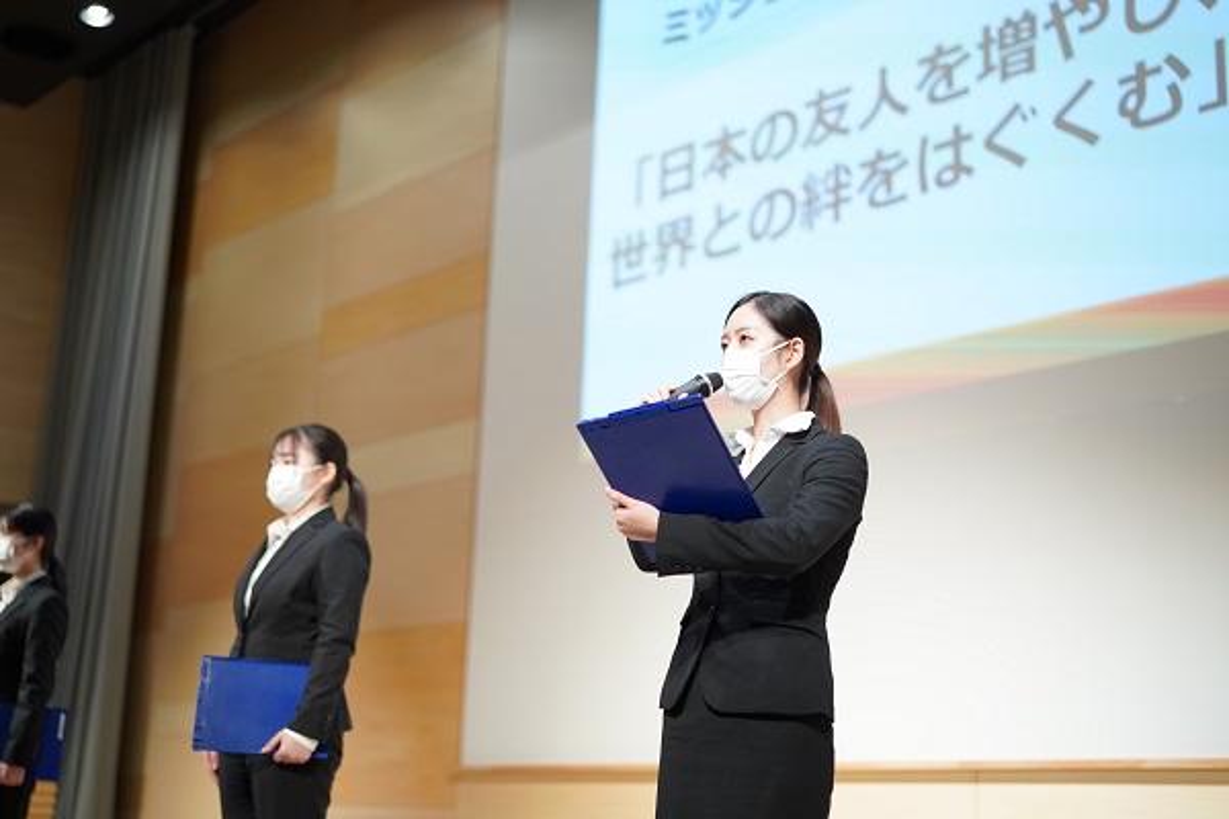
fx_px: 1707
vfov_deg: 27.0
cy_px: 410
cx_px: 614
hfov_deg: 39.6
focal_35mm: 50
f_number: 1.4
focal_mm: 50
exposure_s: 1/320
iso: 320
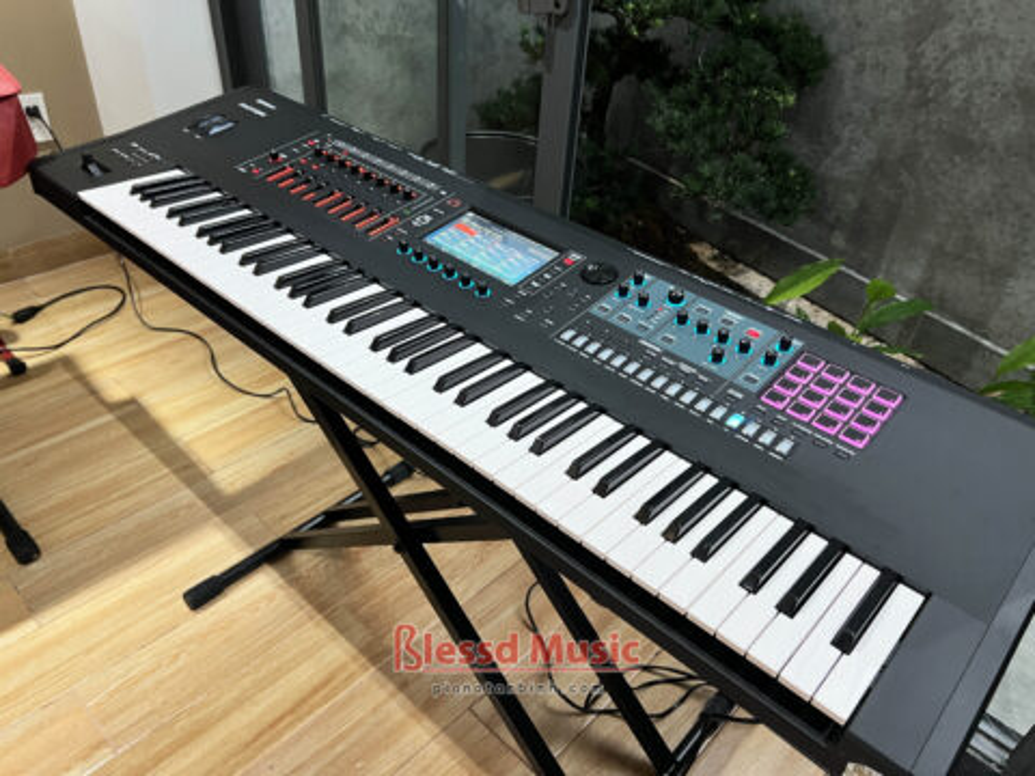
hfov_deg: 67.3
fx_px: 777
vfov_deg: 53.1
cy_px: 388
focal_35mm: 26
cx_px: 518
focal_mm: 5.7
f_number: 1.5
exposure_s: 1/60
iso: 320
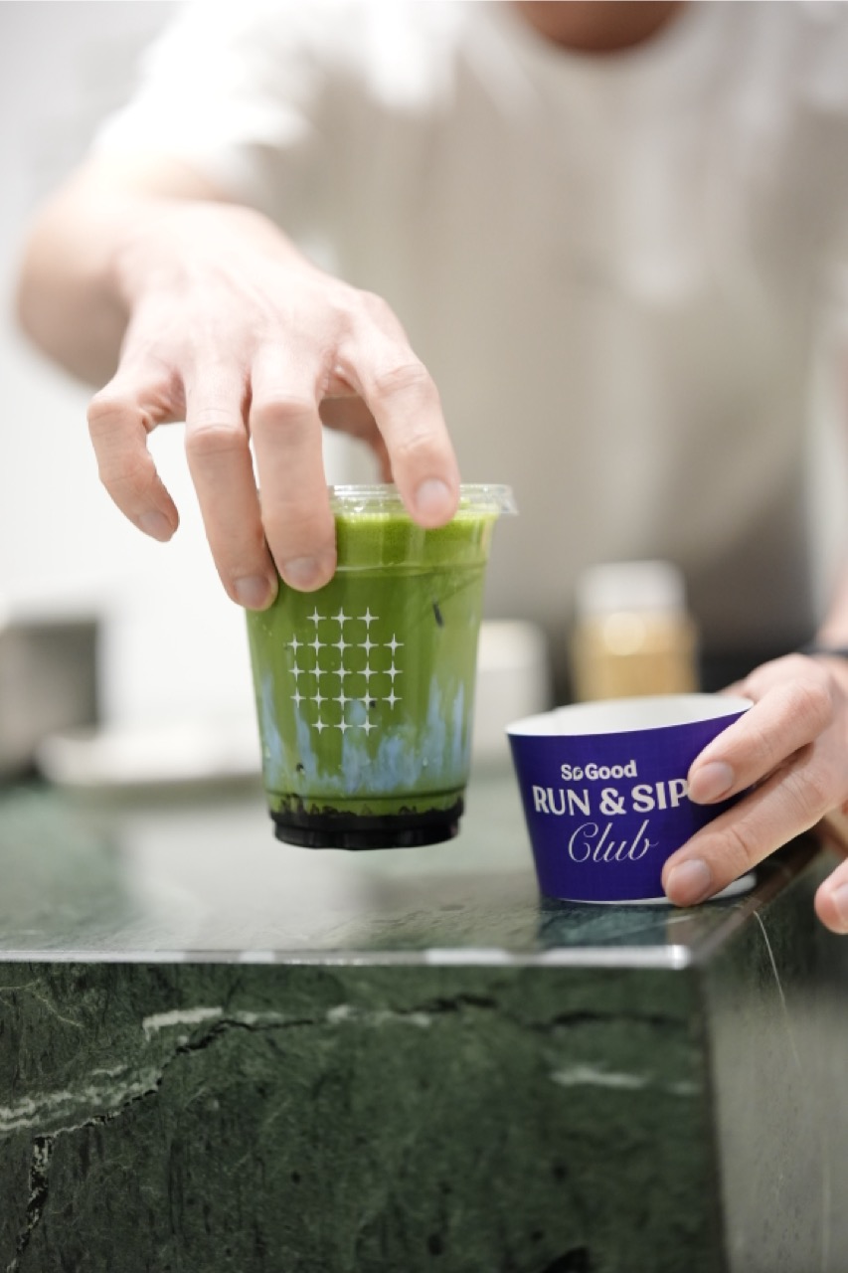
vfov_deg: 39.6
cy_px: 636
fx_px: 1767
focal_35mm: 50
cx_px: 424
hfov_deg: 27.0
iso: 2500
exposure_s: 1/125
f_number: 1.4
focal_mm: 50
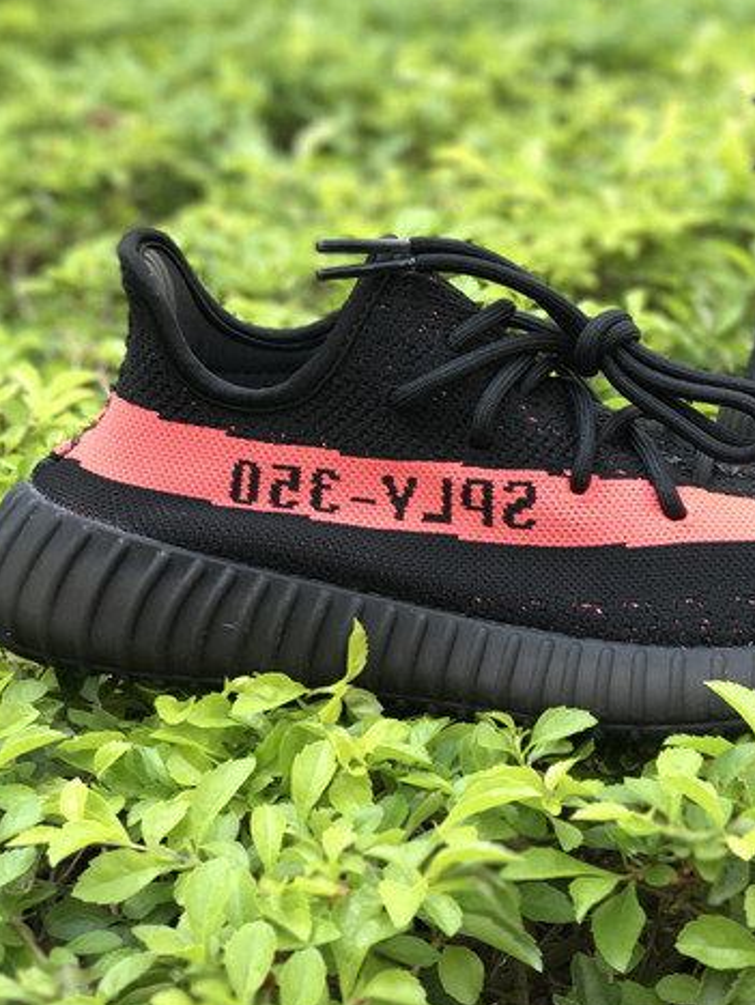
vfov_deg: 22.0
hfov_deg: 16.4
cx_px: 665
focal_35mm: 89
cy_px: 451
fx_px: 2585
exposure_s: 1/50
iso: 25
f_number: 2.8
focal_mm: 6.6
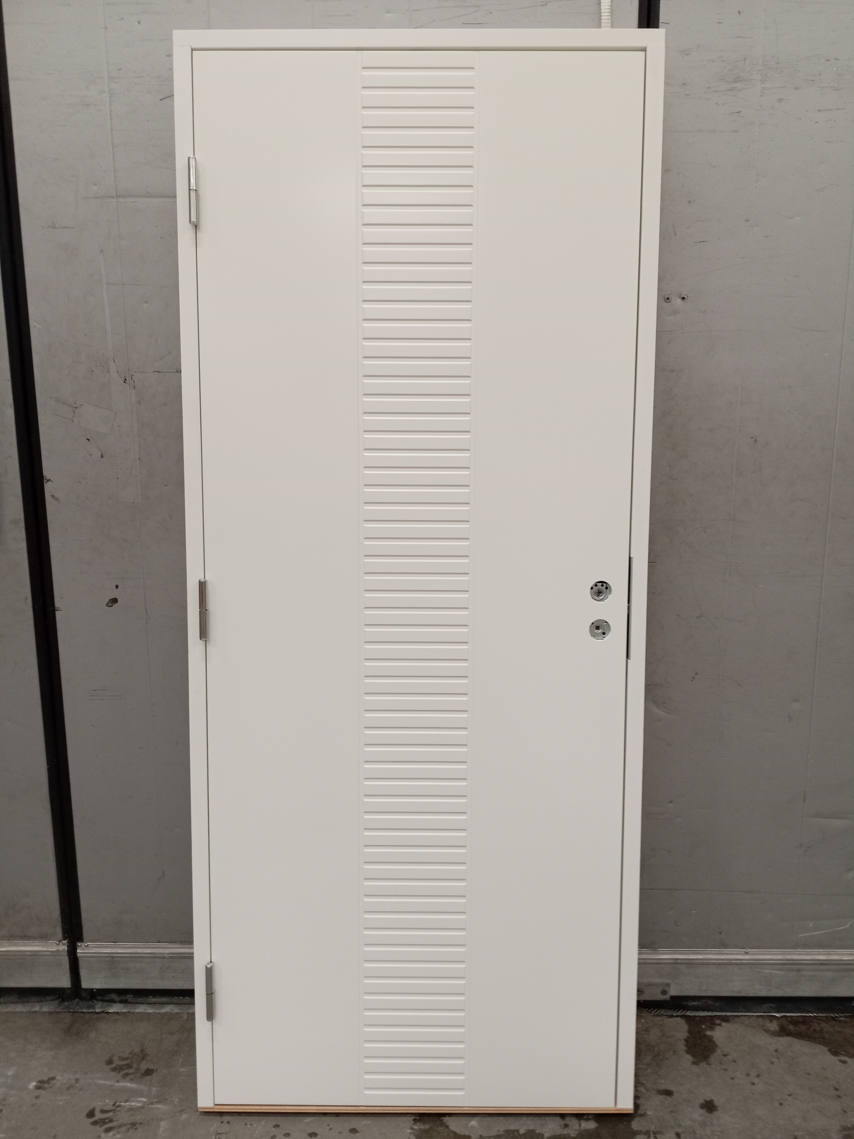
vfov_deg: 65.3
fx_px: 888
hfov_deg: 51.4
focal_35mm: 27
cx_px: 427
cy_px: 570
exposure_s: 1/25
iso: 638
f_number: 1.8
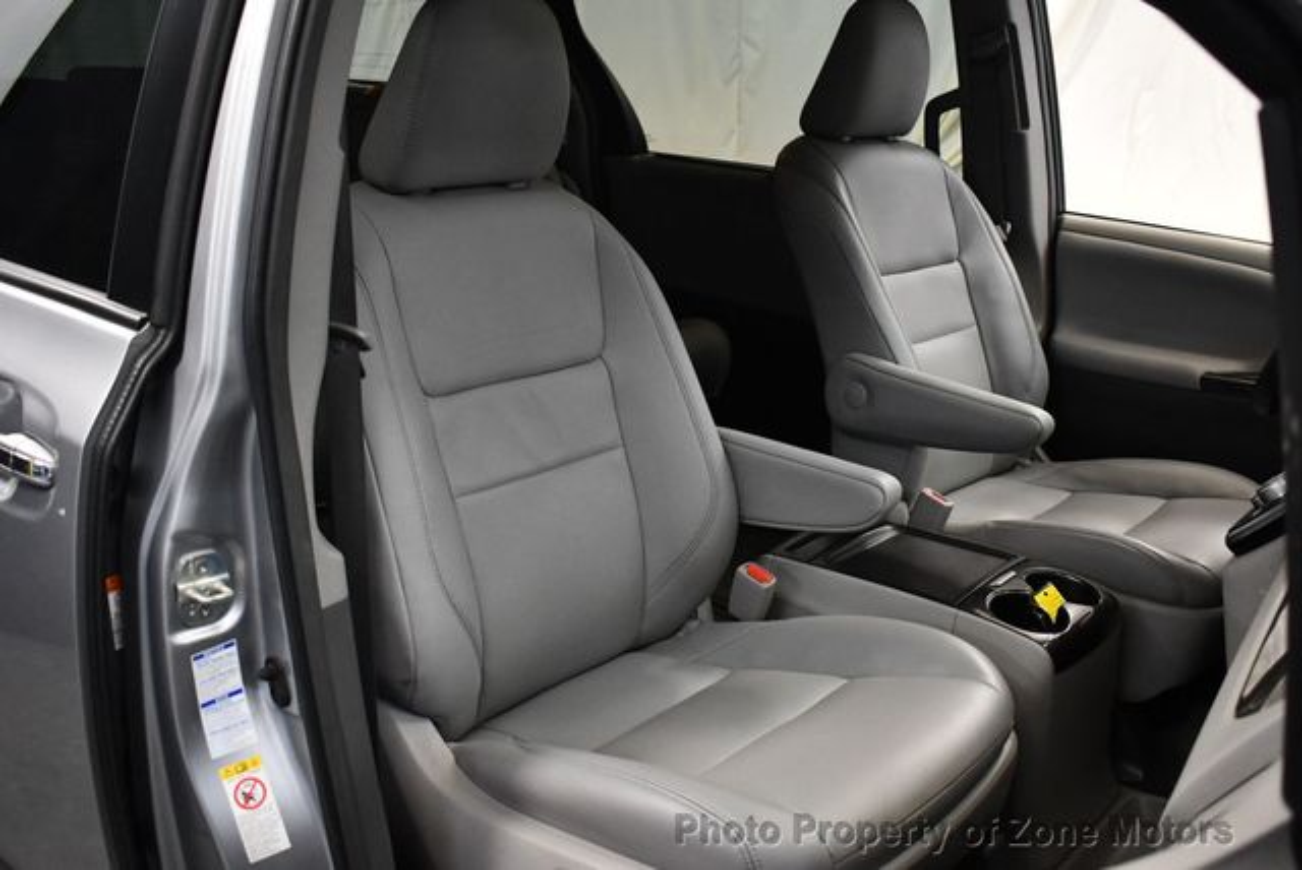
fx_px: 1303
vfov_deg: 36.9
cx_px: 651
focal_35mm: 36
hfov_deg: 53.1
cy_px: 435
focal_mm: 18
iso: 1800
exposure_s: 1/125
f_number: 3.5
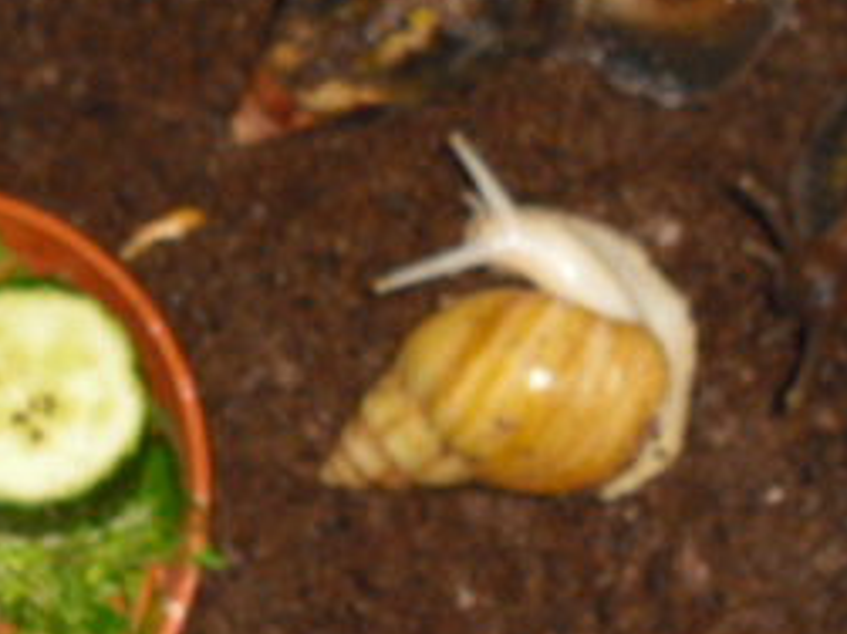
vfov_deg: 15.2
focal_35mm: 97
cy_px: 273
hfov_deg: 20.2
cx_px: 368
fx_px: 2372
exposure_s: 1/60
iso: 100
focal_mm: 6.2
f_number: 2.8
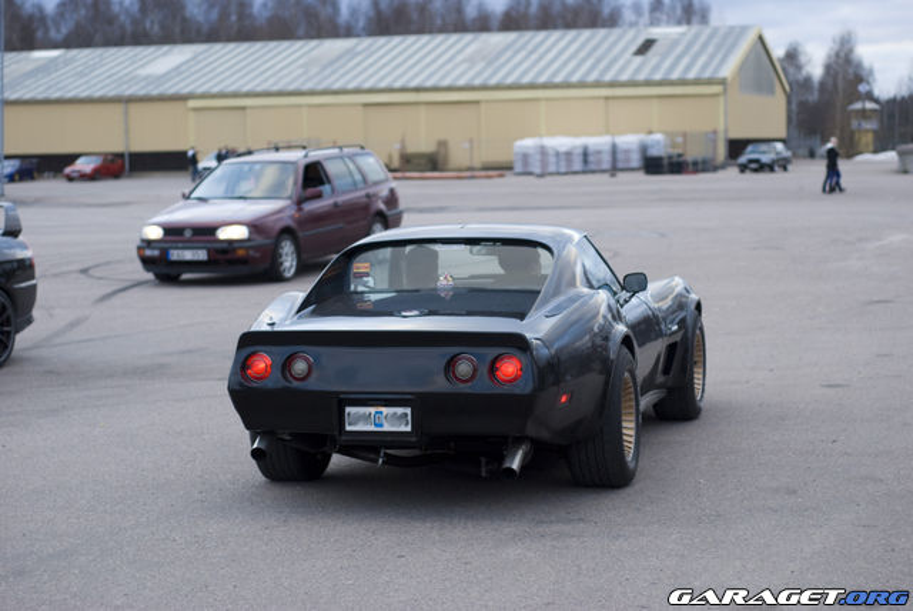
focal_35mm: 75
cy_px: 306
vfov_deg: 18.2
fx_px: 1904
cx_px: 456
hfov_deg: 27.0
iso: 200
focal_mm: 50
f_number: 2.5
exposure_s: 1/250
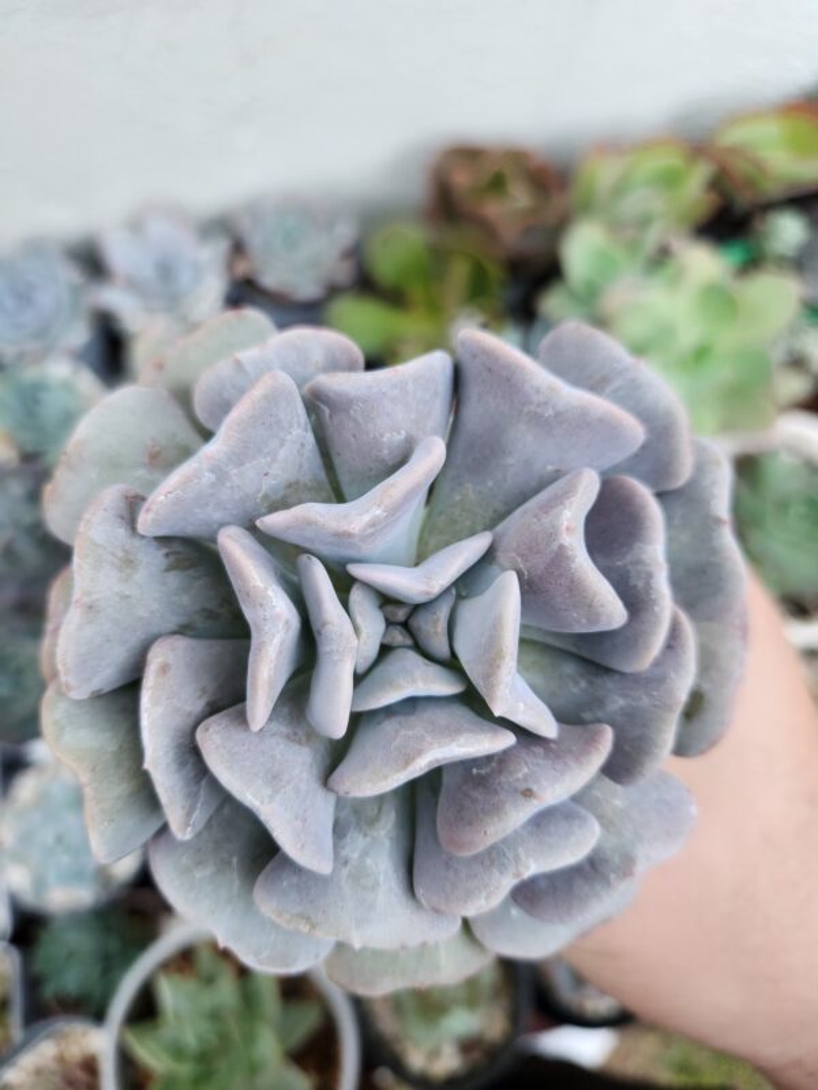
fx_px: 725
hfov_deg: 58.9
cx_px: 409
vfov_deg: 73.9
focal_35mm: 23
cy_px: 545
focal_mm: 5.4
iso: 250
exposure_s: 1/120
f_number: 1.8
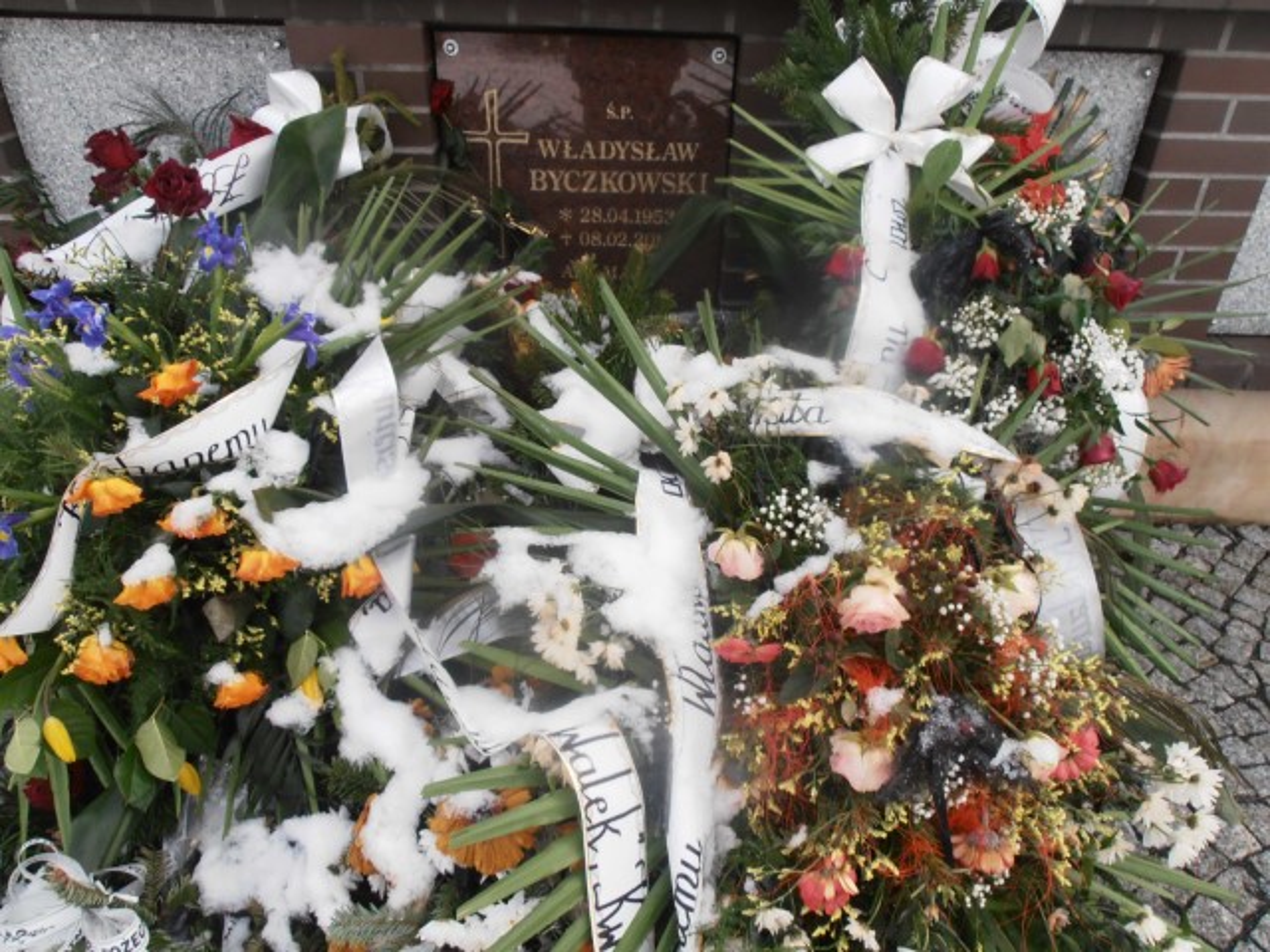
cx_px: 635
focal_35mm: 24
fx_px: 881
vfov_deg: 56.8
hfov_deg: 71.6
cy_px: 476
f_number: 7.9
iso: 80
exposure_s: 1/40
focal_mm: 4.2
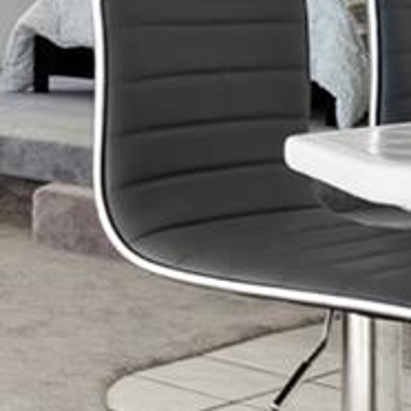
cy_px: -55
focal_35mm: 117
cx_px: -477
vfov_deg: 14.5
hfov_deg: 12.6
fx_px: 1572
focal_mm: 16
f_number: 7.1
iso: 50
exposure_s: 1/25
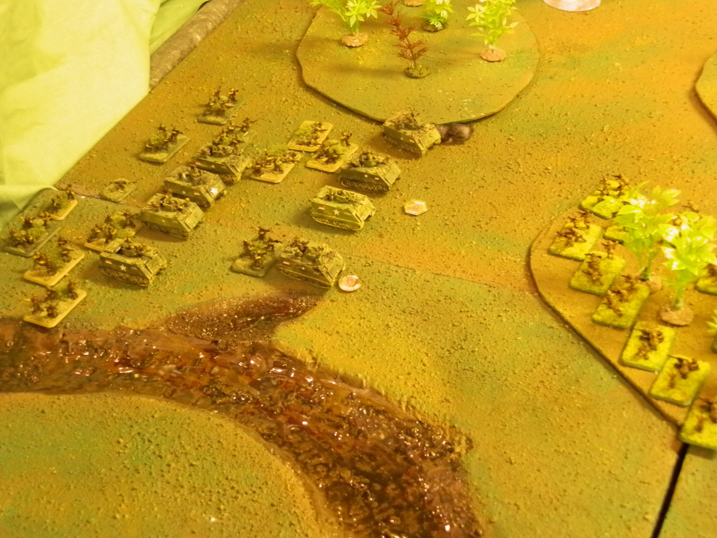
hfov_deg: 31.2
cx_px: 360
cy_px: 265
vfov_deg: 23.6
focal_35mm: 62
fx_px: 1284
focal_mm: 10.99
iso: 400
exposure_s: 1/4
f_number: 3.7
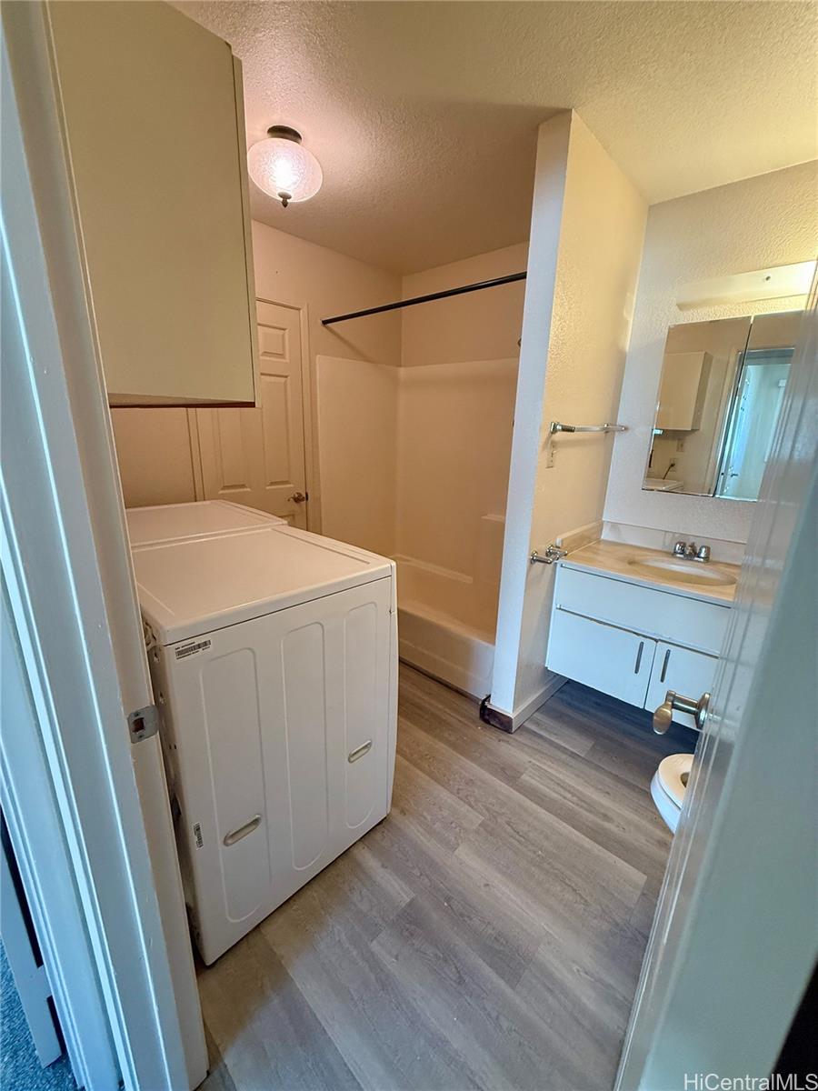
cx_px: 409
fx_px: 441
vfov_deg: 102.1
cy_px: 546
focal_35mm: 14
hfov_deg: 85.7
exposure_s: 1/60
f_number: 2.2
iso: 320
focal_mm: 2.22
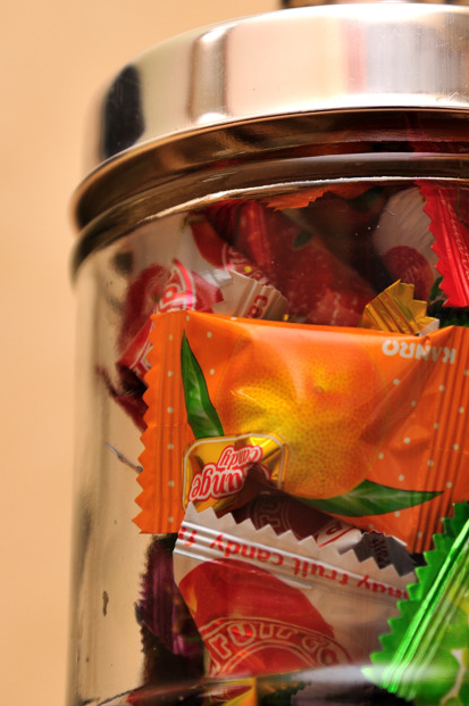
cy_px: 291
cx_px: 376
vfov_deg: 10.4
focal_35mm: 198
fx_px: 3875
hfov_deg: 6.9
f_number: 5.6
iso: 200
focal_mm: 120
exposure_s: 1/60
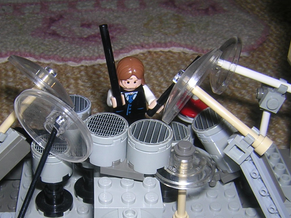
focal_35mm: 59
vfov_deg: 24.6
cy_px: 153
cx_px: 131
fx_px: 496
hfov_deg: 32.7
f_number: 5.2
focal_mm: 4.7
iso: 100
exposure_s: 1/60.1
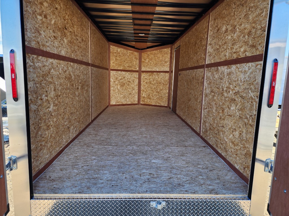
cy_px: 108
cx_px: 144
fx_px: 192
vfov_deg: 58.9
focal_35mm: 23
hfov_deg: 73.9
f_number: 1.8
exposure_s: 1/180
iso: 25
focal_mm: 6.4
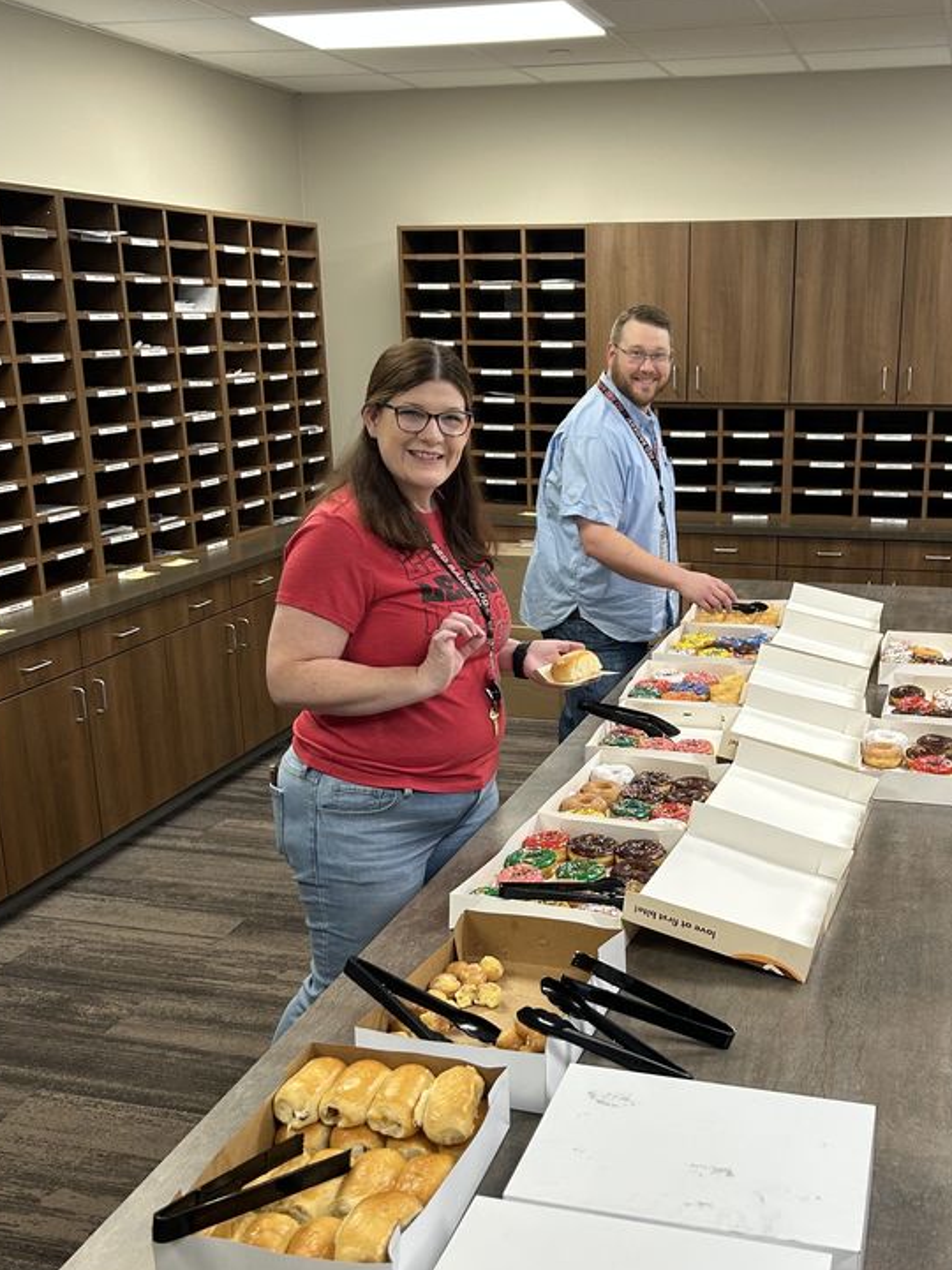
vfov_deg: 50.1
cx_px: 598
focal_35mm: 37
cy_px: 697
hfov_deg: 38.4
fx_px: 1357
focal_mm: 5.7
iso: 80
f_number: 1.5
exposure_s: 1/60
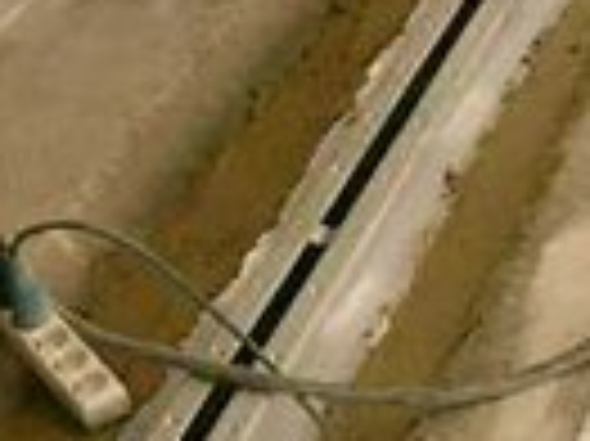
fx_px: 2895
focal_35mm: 170
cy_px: 266
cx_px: 410
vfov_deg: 8.7
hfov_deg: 11.6
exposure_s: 1/160
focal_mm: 7.6
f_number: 2.6
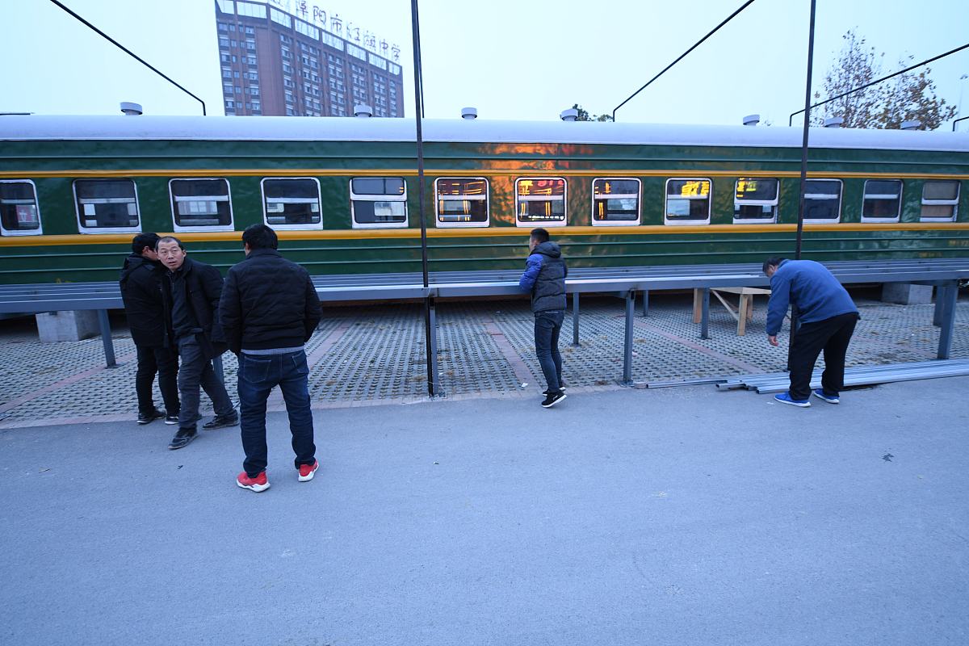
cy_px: 323
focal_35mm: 16
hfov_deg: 96.7
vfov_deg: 73.7
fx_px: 431
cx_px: 484
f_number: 3.2
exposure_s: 1/40
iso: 1000
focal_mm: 16
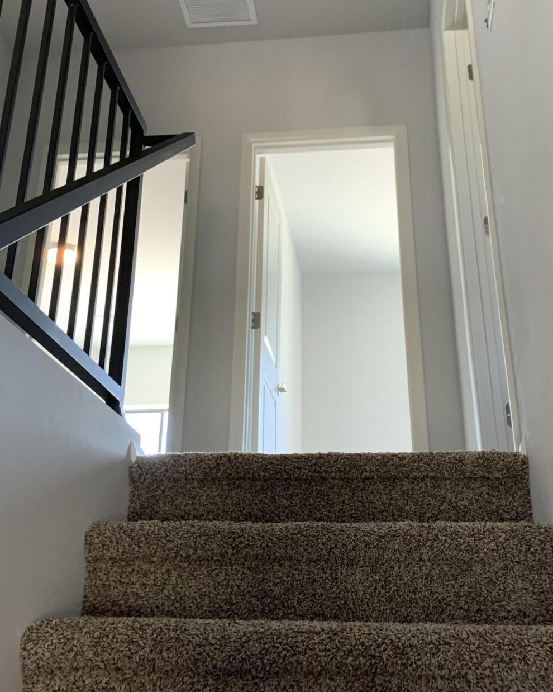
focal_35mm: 41
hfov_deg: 36.5
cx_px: 269
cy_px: 226
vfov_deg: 44.1
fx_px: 839
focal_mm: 4.25
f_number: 1.8
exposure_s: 1/60
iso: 250
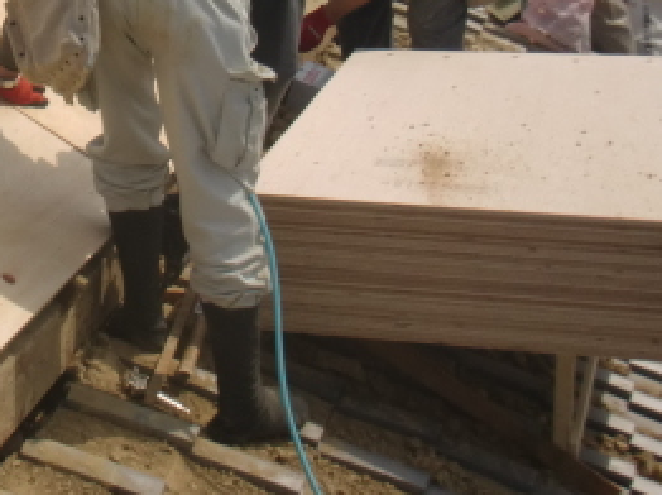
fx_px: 1777
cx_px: -43
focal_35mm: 93
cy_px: -48
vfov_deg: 15.5
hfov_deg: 20.3
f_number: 8.9
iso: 64
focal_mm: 6.66
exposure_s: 1/400
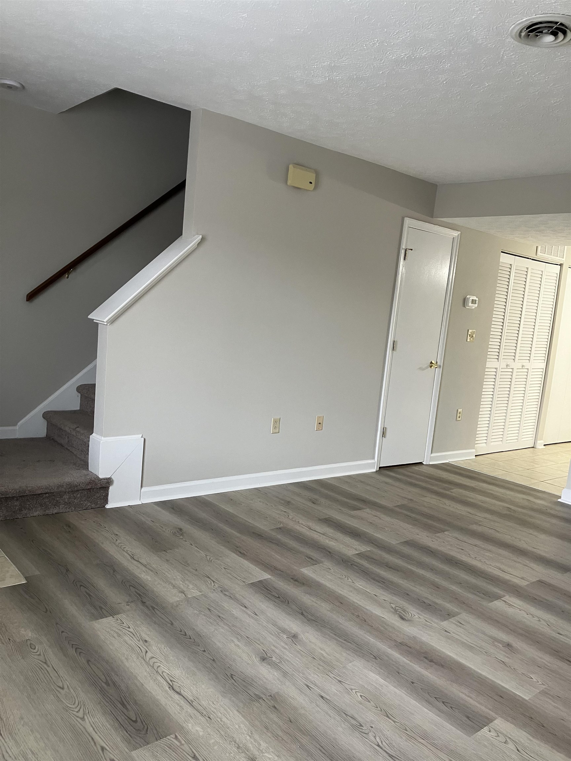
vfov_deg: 63.4
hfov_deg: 49.7
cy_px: 380
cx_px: 286
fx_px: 616
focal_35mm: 28
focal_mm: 3.99
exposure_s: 1/60
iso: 160
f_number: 1.8
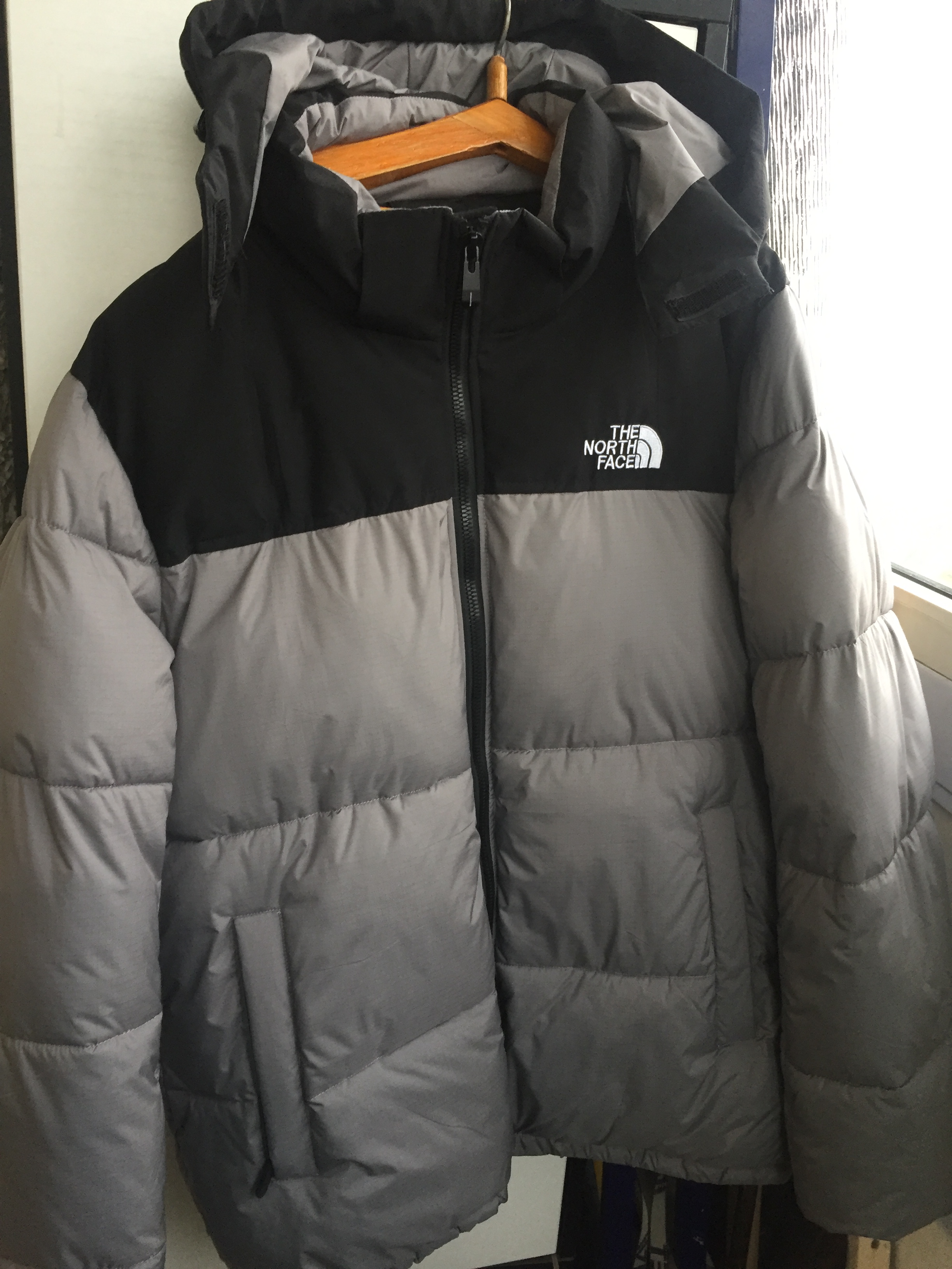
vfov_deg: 61.7
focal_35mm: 29
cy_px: 634
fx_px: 1063
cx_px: 476
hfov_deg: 48.2
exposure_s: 1/33
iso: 160
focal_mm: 4.15
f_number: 2.2
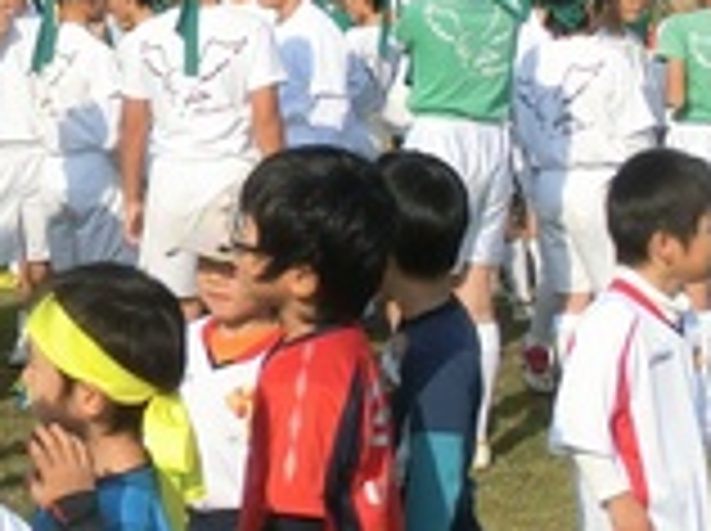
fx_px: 3138
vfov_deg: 9.6
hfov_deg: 12.7
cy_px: 101
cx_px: -110
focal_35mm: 153
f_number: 4
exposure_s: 1/800
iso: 80
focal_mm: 7.38
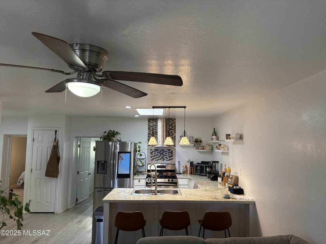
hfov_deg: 67.3
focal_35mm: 26
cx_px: 163
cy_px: 122
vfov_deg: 53.1
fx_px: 245
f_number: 1.6
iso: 125
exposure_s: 1/120
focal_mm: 5.96
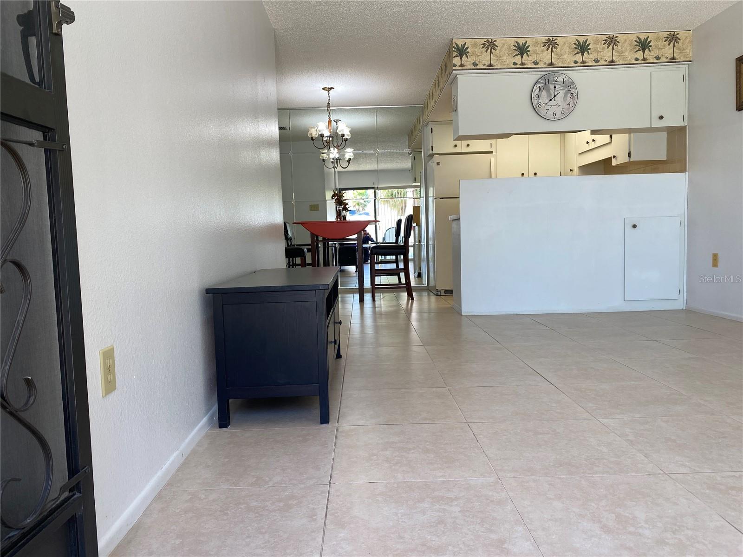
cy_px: 278
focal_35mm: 26
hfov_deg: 67.3
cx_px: 372
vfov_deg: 53.1
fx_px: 558
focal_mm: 4.25
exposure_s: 1/120
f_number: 1.8
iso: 50
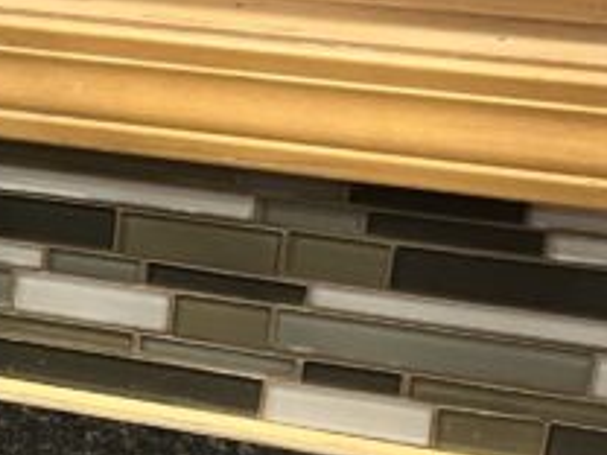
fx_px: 2245
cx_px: -417
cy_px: 618
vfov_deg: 11.2
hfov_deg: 14.0
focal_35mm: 128
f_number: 1.6
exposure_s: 1/60
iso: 400
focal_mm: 5.1
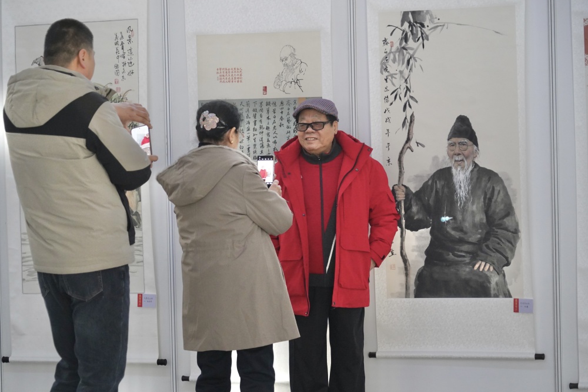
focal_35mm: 132
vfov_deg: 10.4
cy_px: 196
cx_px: 294
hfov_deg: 15.5
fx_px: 2156
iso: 4000
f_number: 6.3
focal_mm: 132
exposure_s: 1/160
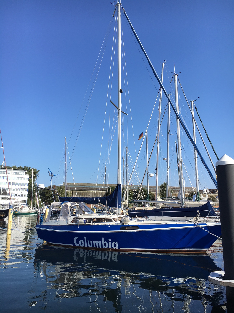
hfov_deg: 48.2
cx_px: 117
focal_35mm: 29
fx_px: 261
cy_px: 156
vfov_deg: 61.7
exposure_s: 1/1350
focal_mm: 4.15
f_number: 2.2
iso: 25
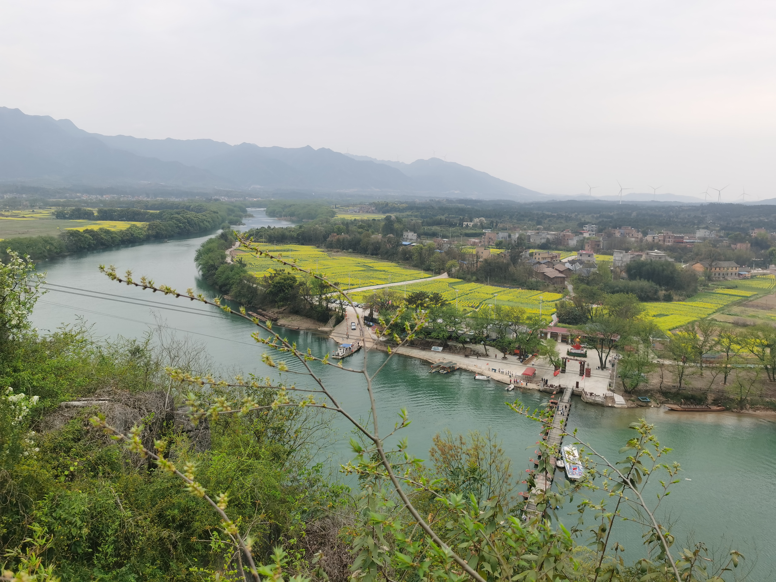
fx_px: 605
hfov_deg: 65.3
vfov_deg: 51.4
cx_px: 388
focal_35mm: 27
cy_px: 291
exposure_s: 1/1011
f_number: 1.6
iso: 50
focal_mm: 5.56
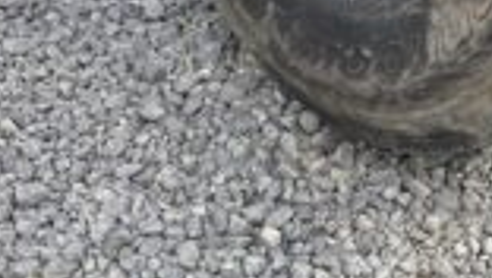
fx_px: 1018
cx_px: 454
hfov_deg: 26.2
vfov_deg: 14.2
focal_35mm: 78
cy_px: -178
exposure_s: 1/368
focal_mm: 4.25
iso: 32
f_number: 1.8
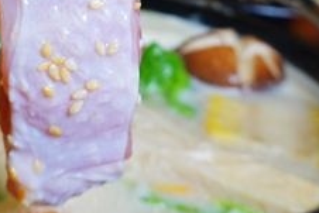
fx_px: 612
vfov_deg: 18.9
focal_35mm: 69
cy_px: -23
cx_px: 34
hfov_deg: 28.2
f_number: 2.8
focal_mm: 9
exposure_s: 1/50
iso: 125
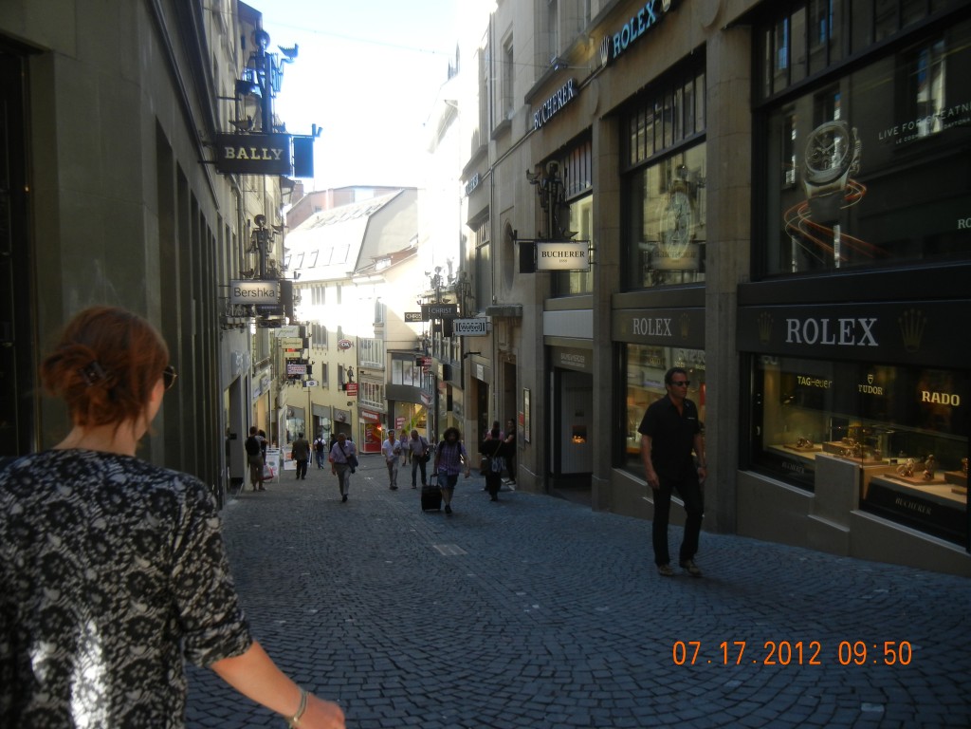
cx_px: 486
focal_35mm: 30
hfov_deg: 60.0
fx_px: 842
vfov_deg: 46.8
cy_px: 364
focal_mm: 5.4
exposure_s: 1/209
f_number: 3.5
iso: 160
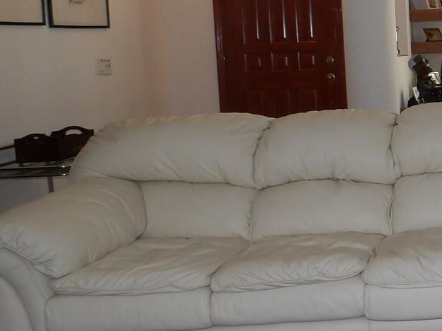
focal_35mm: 59
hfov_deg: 28.1
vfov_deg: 24.6
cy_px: 97
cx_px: 545
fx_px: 753
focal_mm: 4.2
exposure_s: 1/30
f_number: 4.1
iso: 149
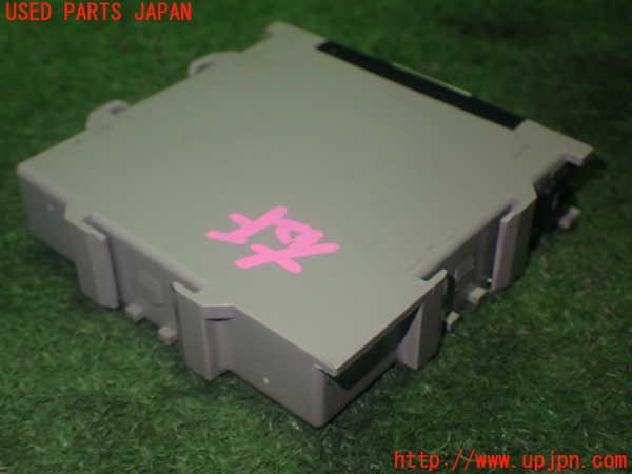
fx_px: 913
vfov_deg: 29.1
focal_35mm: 50
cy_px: 237
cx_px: 316
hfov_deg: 38.2
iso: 400
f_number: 3.2
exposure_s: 1/50
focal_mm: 9.01
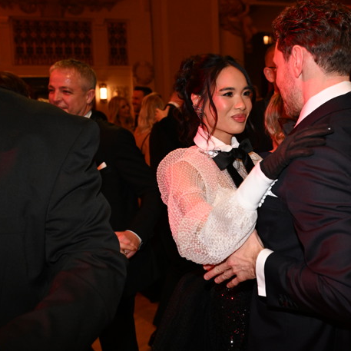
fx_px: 574
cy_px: 176
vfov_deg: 34.0
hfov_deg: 33.7
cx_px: 235
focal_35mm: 50
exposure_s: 1/125
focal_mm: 39
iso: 3200
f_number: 5.6
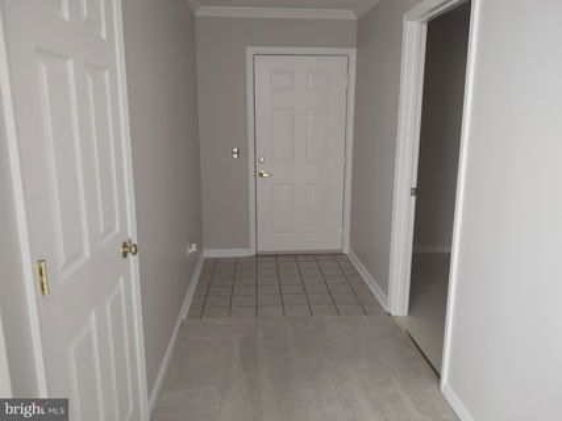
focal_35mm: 27
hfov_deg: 65.3
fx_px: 438
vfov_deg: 51.3
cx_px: 281
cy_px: 210
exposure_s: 1/20
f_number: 1.7
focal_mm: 4.75
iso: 853
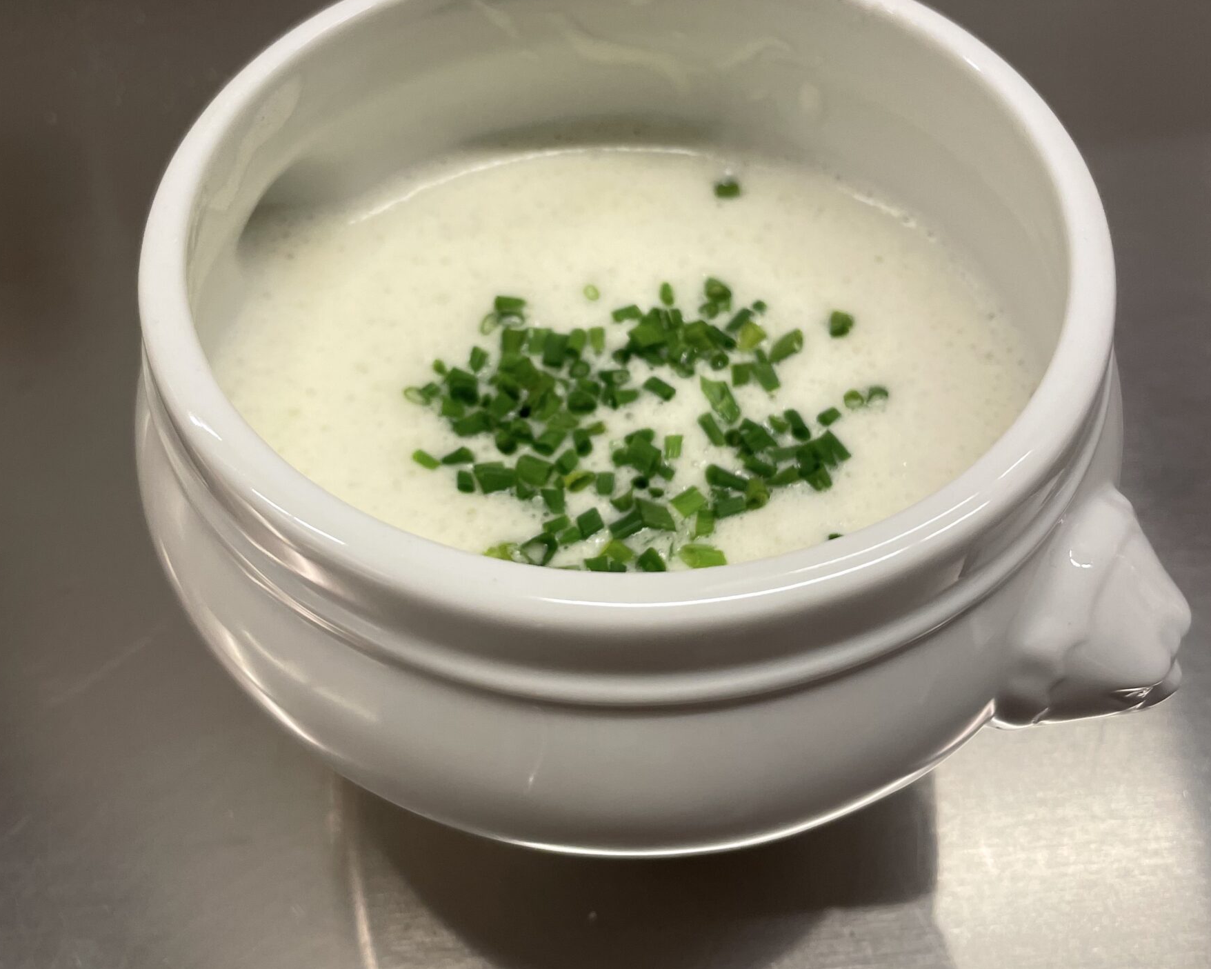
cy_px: 436
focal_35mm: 37
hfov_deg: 49.1
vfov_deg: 40.1
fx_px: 1326
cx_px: 576
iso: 80
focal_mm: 4.2
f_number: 1.6
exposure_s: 1/100
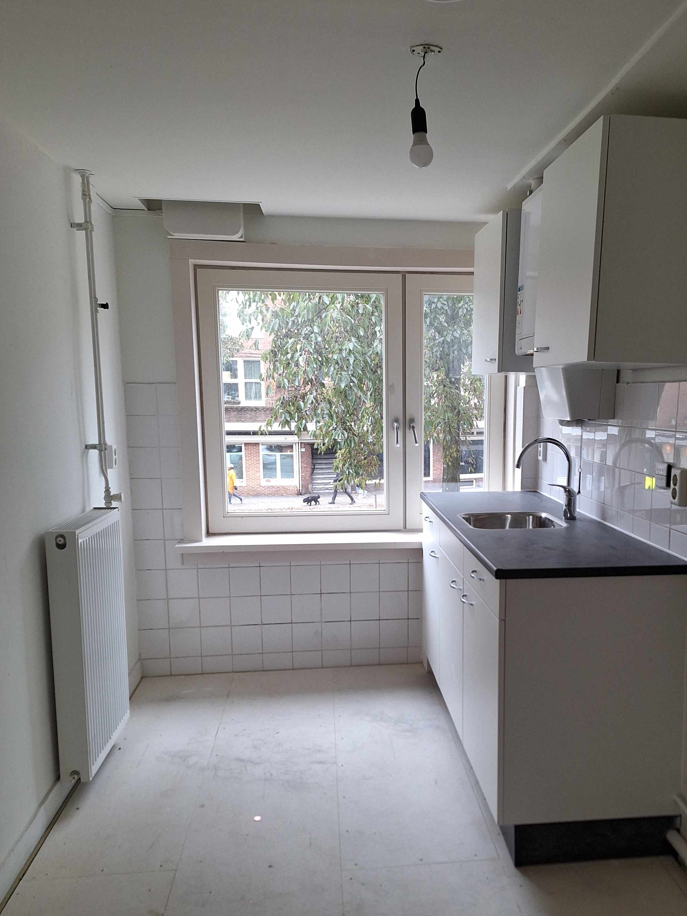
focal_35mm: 31
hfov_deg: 44.9
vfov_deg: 58.1
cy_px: 530
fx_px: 820
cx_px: 443
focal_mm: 5.54
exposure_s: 1/40
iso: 200
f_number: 1.8
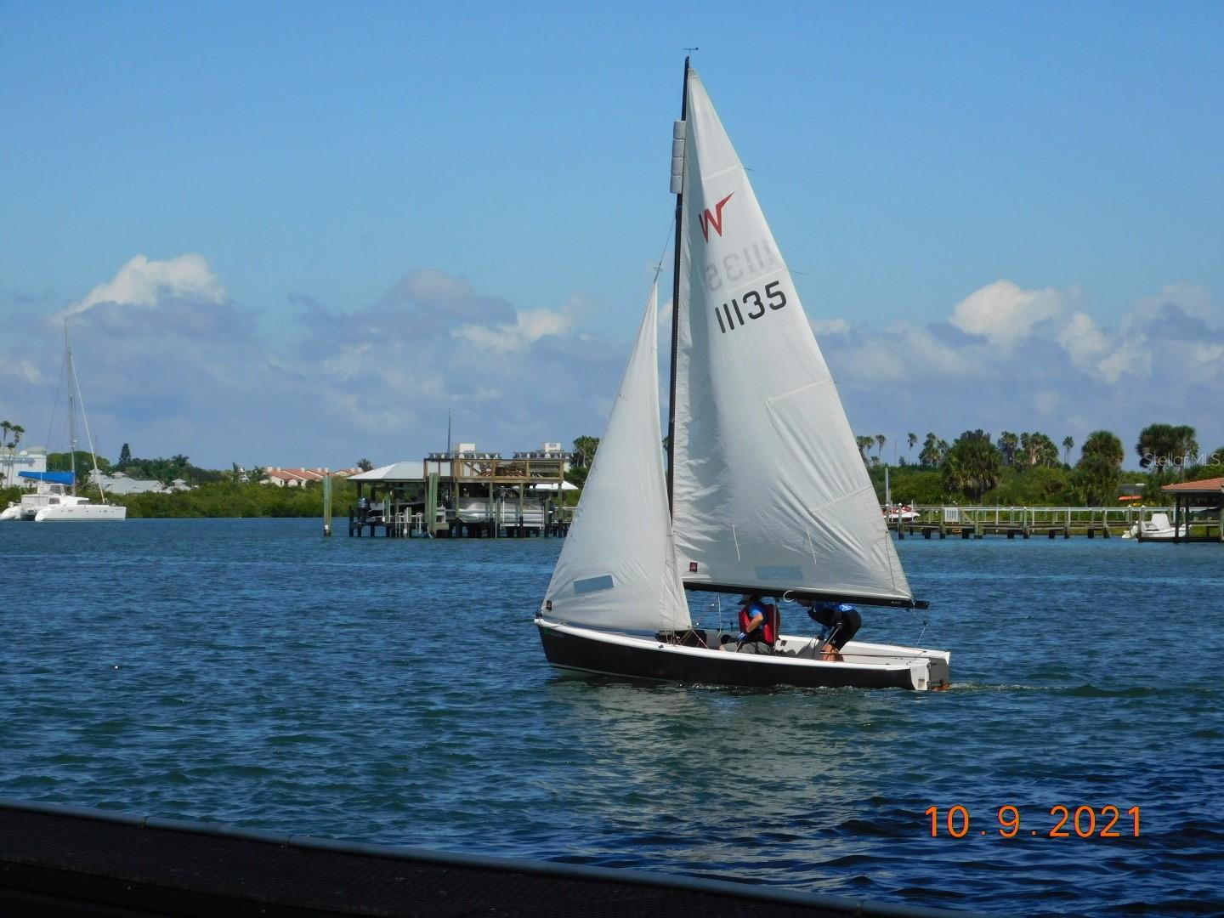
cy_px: 459
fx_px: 3501
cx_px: 612
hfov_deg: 19.8
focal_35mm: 99
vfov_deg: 14.9
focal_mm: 17.6
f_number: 4.6
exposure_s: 1/1500
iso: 125
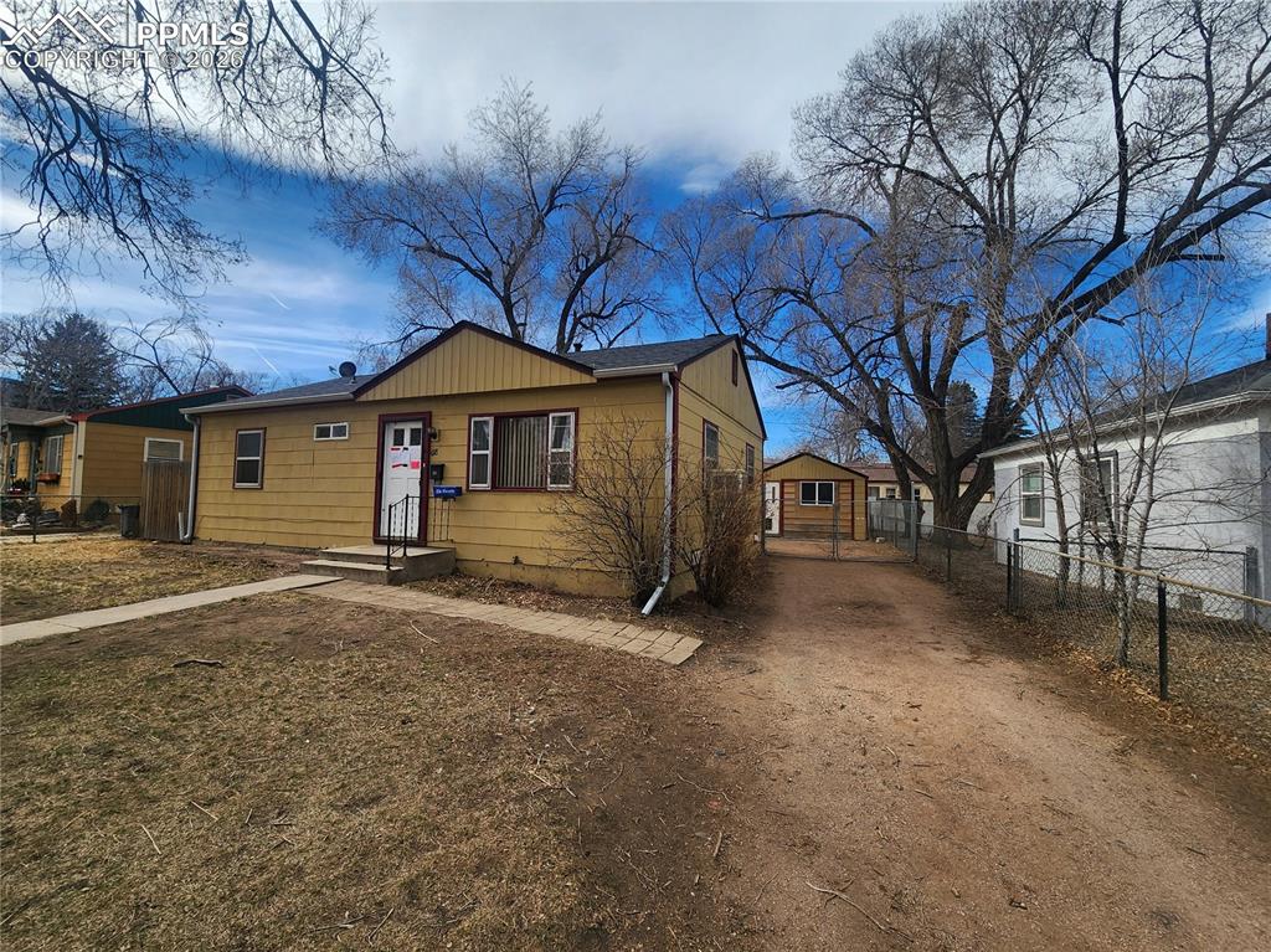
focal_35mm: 13
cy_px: 476
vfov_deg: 89.9
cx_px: 636
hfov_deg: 106.2
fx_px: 477
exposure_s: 1/1936
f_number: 2.2
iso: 50
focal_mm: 2.2
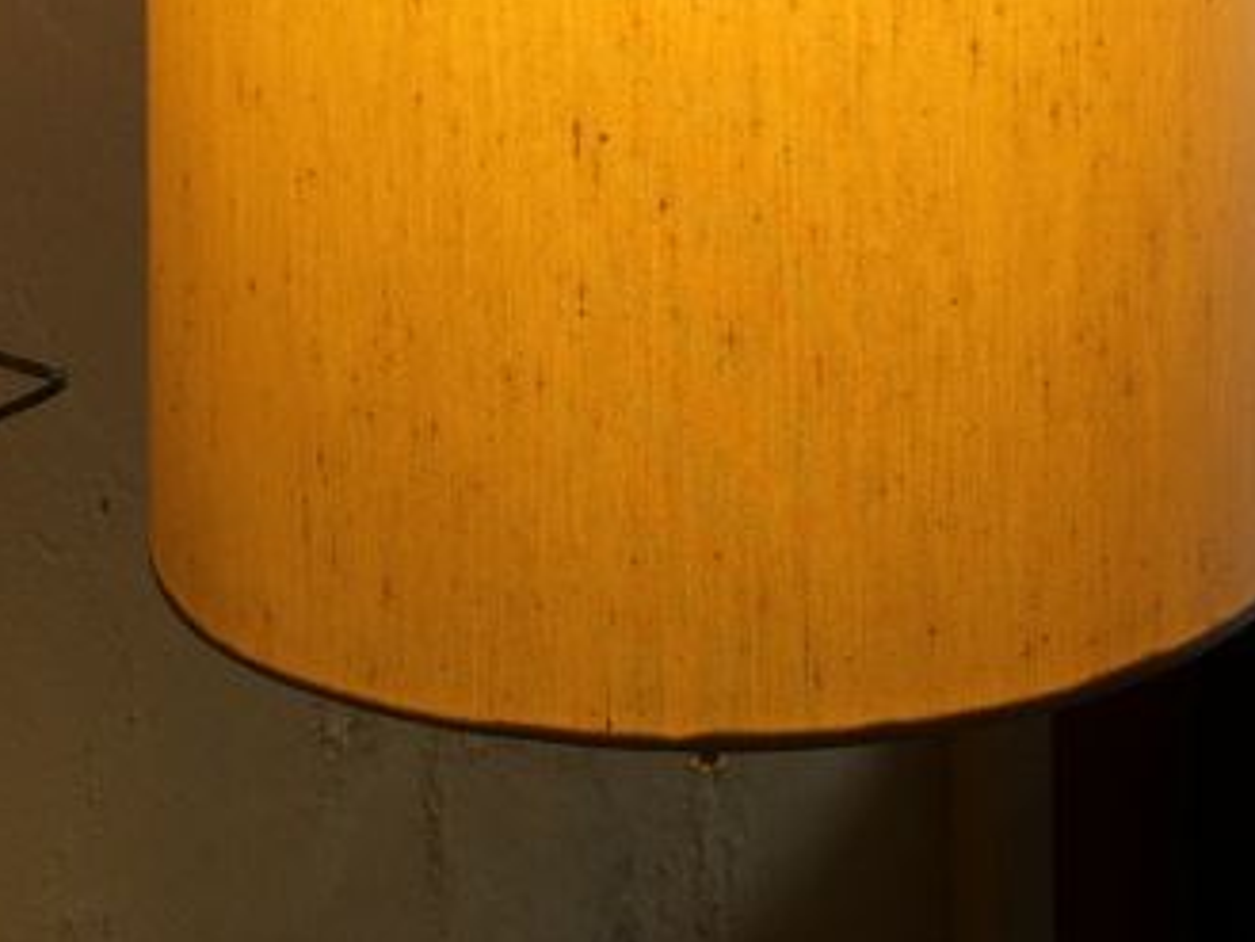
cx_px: 721
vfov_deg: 17.0
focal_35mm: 82
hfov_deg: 23.8
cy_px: -254
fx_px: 2974
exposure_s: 1/60
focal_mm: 4.12
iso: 40
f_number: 2.2
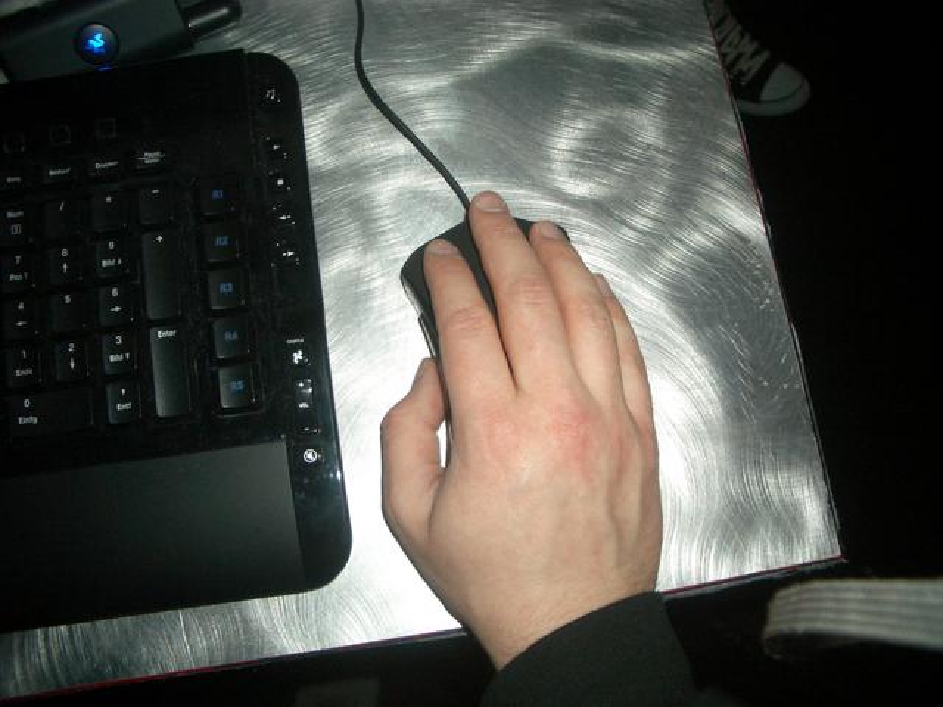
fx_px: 953
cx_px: 472
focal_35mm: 35
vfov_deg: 40.7
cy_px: 354
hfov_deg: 52.6
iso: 100
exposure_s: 1/60
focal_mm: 5.8
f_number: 2.6
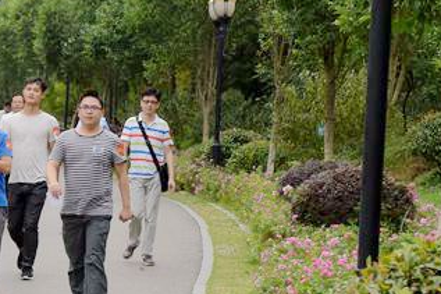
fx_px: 1530
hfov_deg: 15.8
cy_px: 29
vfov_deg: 10.9
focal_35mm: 125
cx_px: -74
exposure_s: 1/1250
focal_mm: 44
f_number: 5.6
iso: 1250
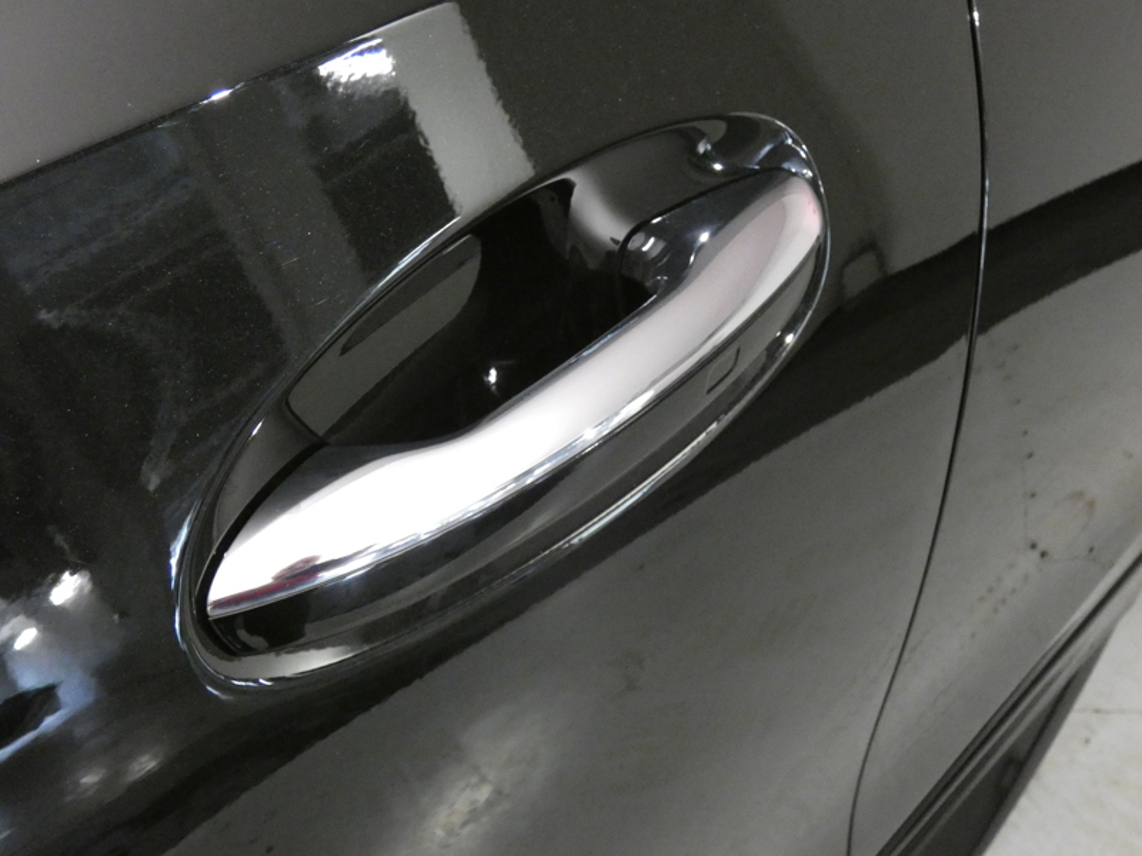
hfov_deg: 45.8
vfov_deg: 35.1
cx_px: 571
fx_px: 1353
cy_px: 428
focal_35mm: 41
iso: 1600
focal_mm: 7.3
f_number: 3.6
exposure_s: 1/50
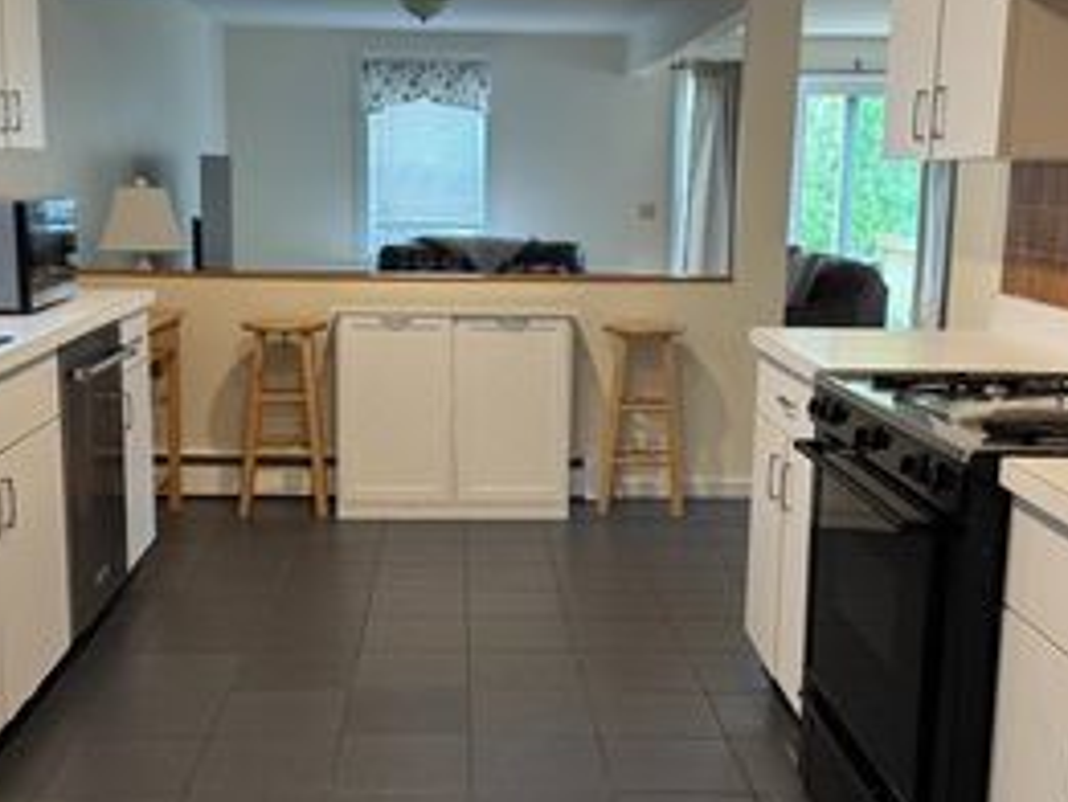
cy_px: 411
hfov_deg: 41.2
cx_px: 499
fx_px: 1420
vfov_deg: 31.5
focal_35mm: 46
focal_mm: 6.76
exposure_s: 1/60
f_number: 1.78
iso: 160
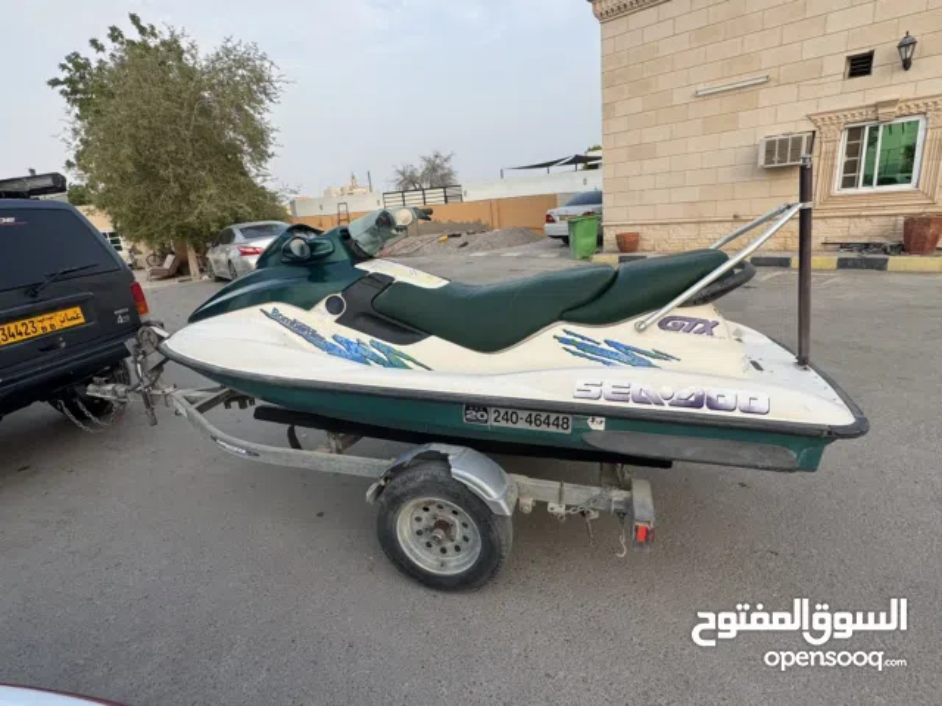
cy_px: 353
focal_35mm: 14
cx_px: 471
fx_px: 381
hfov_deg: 102.1
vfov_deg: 85.7
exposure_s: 1/325
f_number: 2.2
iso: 40
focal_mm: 2.22
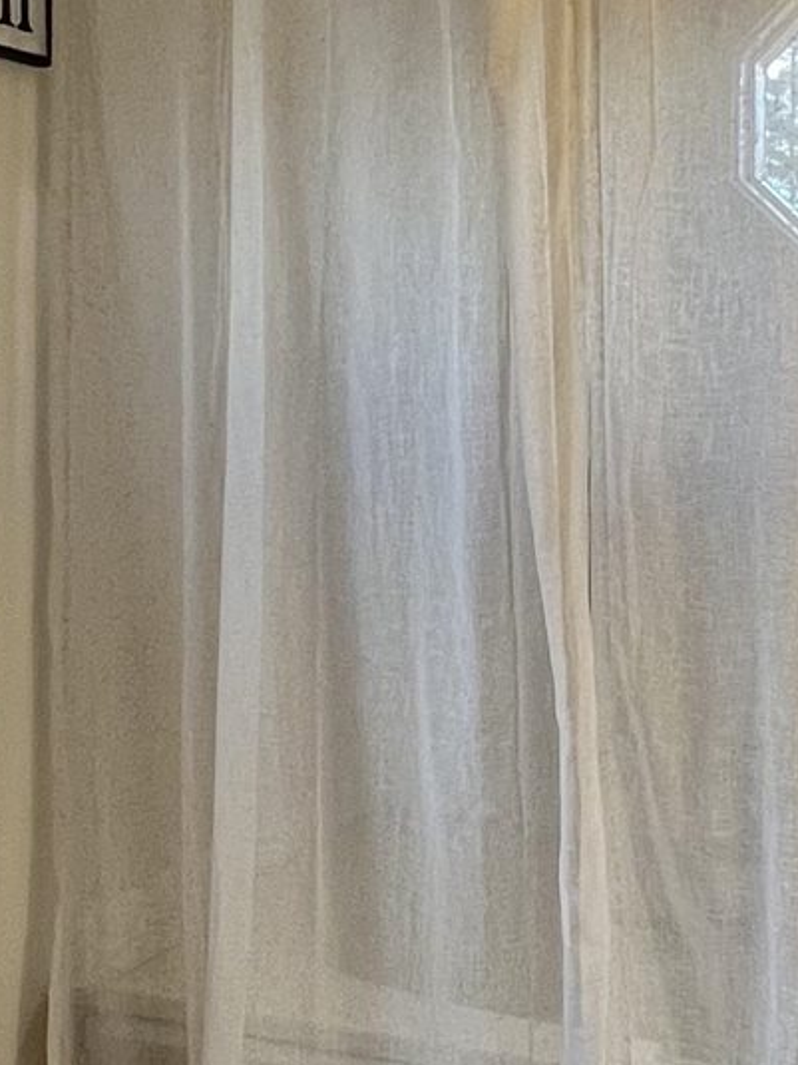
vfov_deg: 34.3
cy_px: 476
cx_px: 324
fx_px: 1722
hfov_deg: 26.0
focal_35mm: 56
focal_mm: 1.57
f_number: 1.8
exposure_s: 1/120
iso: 160
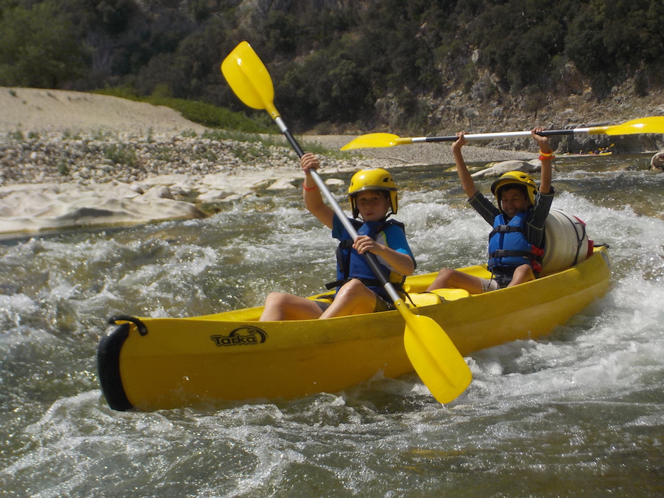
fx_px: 1362
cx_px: 332
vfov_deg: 20.7
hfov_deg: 27.4
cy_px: 249
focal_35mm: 71
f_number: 5.3
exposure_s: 1/1000
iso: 125
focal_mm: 9.7
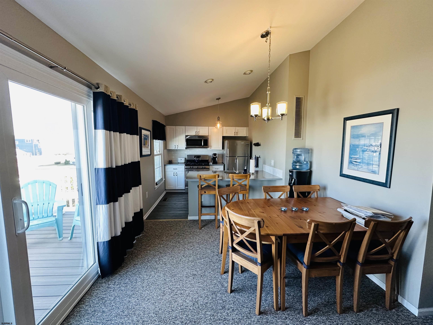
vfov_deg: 85.7
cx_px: 216
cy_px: 162
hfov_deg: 102.1
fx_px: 175
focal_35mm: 14
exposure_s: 1/120
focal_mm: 2.22
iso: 250
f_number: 2.2
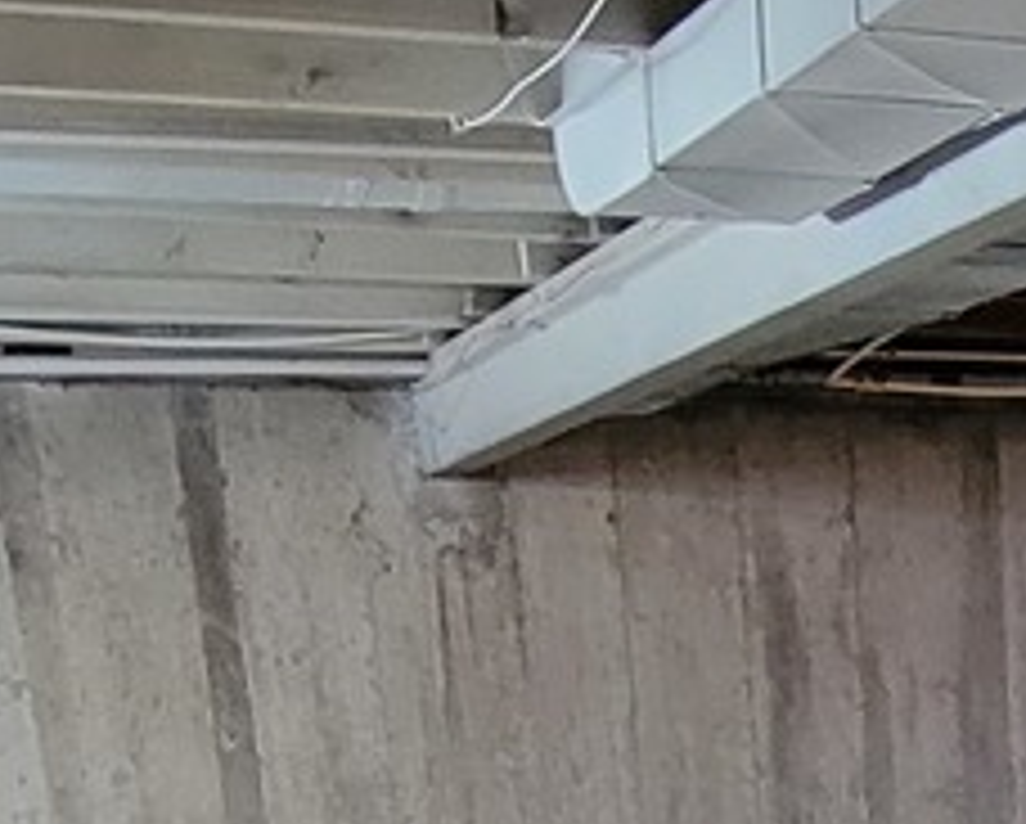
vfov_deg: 15.3
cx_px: 999
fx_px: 2432
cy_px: 1671
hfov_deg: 23.0
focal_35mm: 80
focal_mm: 2.2
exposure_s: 1/30
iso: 640
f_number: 2.2
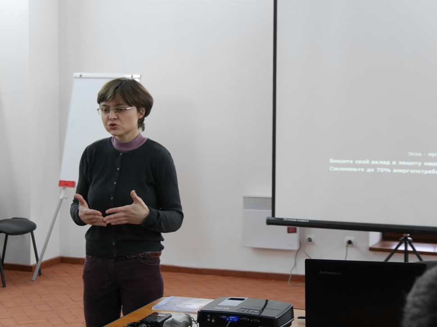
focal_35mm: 68
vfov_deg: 21.6
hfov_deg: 28.6
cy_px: 164
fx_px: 858
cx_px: 218
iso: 1600
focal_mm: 34
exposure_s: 1/80
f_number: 4.5
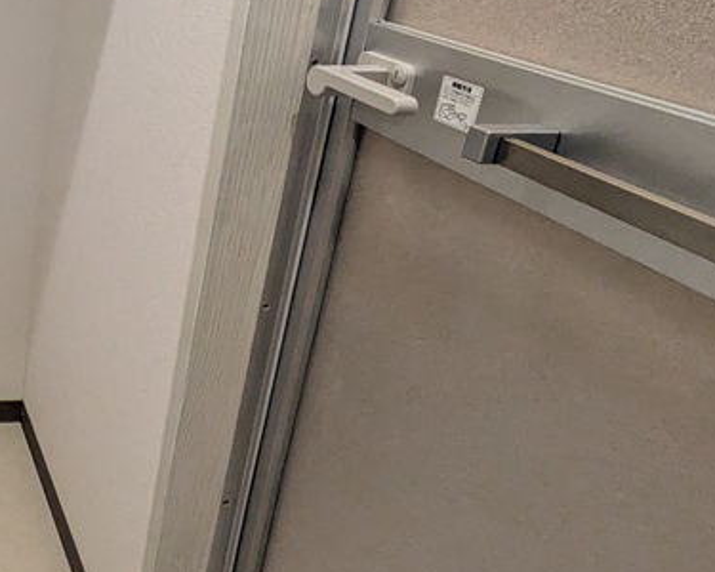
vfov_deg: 40.1
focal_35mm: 35
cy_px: 93
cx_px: -159
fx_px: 741
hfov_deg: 37.6
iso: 263
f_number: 2.2
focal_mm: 1.83
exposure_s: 1/120
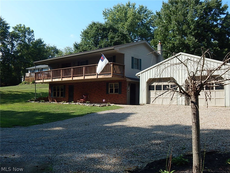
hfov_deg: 54.0
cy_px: 86
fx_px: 226
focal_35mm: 34
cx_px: 115
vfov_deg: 41.8
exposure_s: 1/800
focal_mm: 6.1
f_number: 3.3
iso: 125
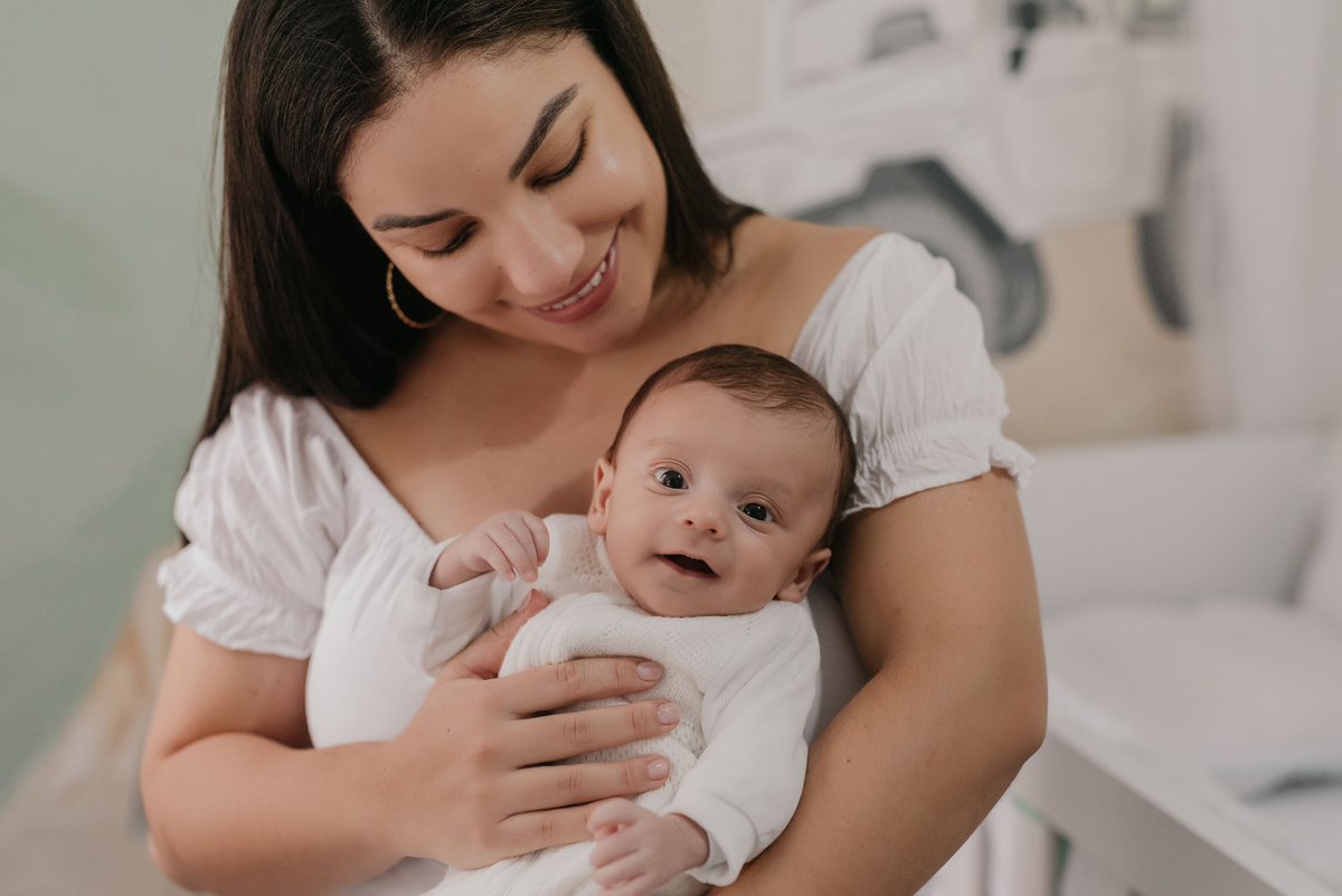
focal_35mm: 50
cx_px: 671
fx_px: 1864
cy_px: 448
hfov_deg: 39.6
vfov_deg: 27.0
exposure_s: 1/500
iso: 1600
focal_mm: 50
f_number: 2.8
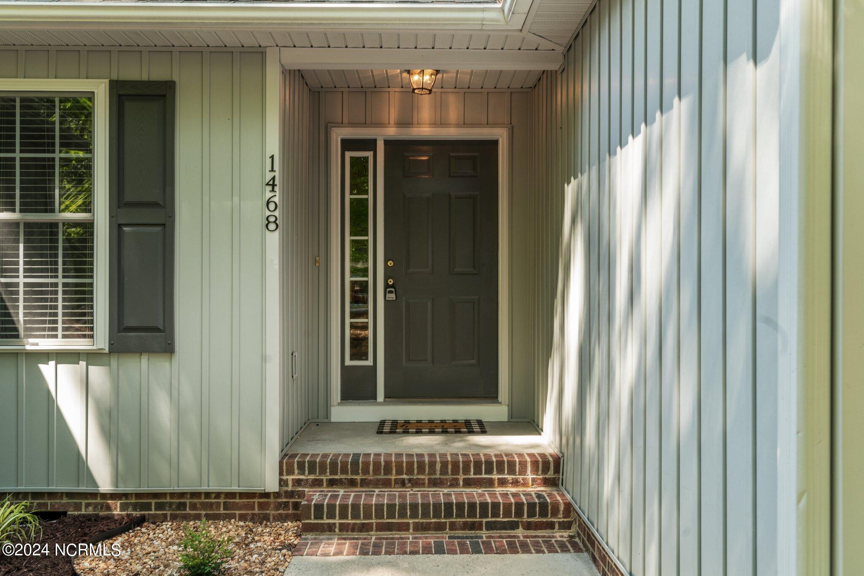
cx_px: 432
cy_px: 288
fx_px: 696
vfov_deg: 45.0
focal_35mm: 29
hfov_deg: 63.7
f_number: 8
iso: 320
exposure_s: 1/15
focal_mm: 29
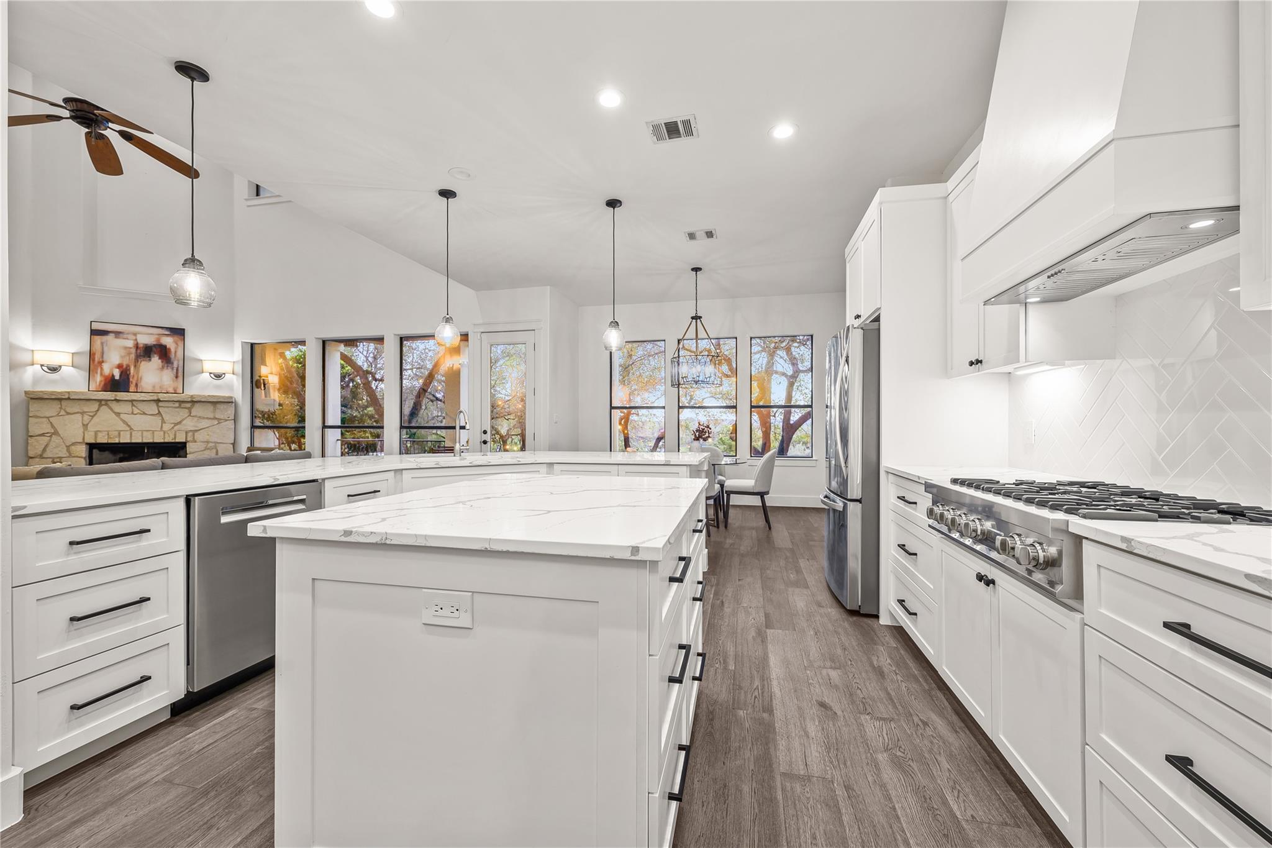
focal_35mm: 14
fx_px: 495
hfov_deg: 104.3
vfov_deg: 81.2
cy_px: 424
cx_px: 636
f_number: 8
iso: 250
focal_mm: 14
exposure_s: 1/1.25
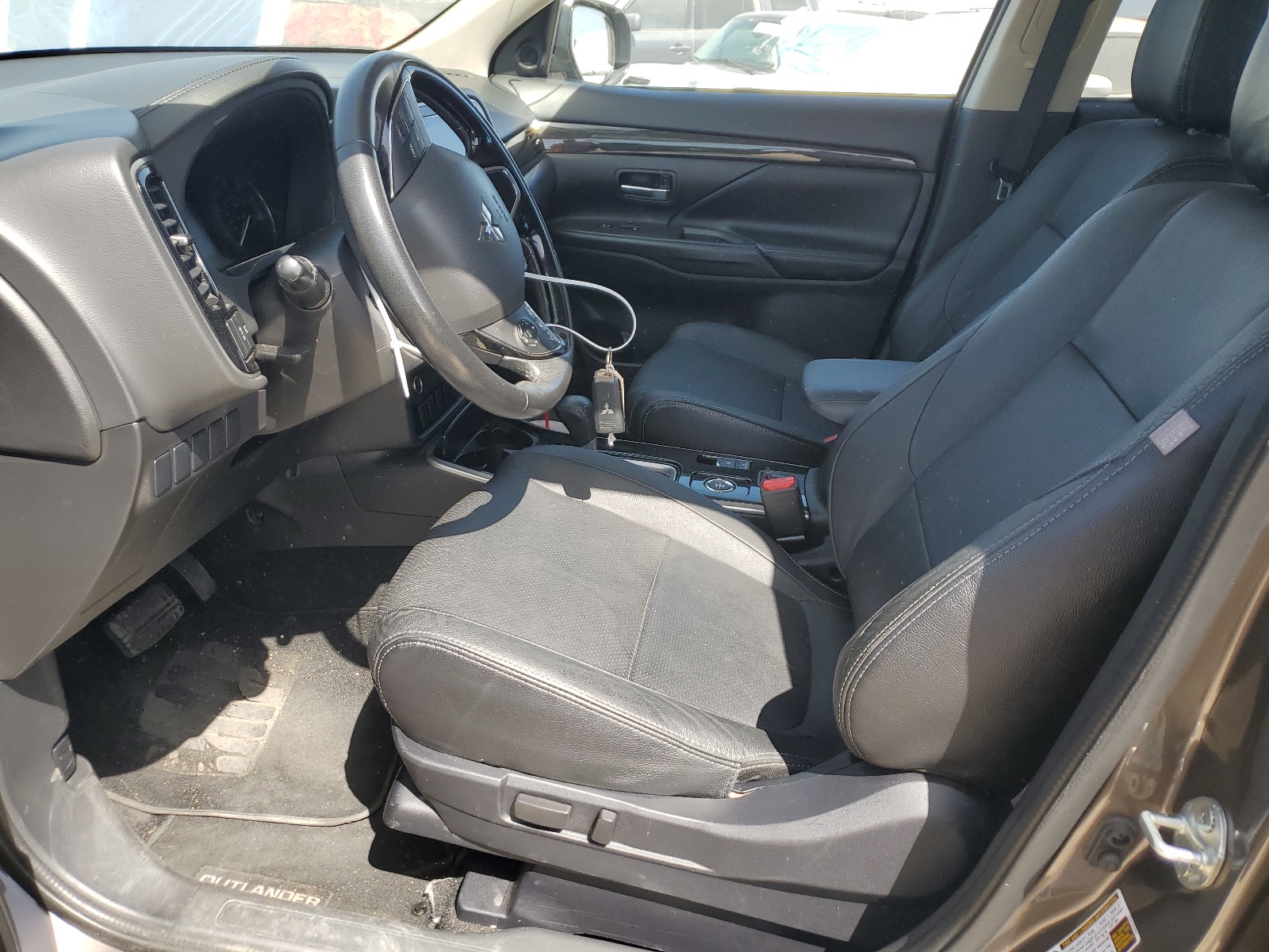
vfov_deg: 53.1
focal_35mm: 26
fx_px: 953
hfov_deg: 67.3
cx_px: 634
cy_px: 476
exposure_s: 1/625
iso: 50
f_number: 1.5
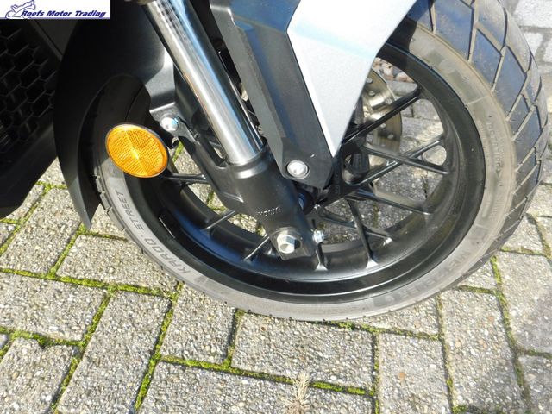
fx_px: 478
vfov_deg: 46.8
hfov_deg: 60.0
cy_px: 207
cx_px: 276
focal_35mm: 30
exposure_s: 1/100
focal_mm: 5.3
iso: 125
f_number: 3.2
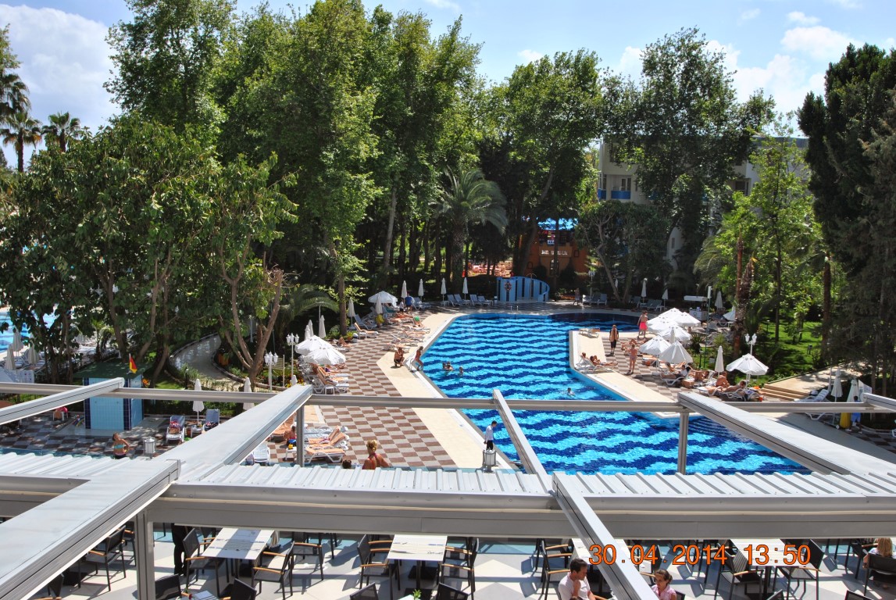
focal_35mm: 36
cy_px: 300
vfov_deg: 37.0
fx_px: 897
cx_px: 448
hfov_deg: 53.1
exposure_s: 1/250
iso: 100
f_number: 8
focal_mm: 24
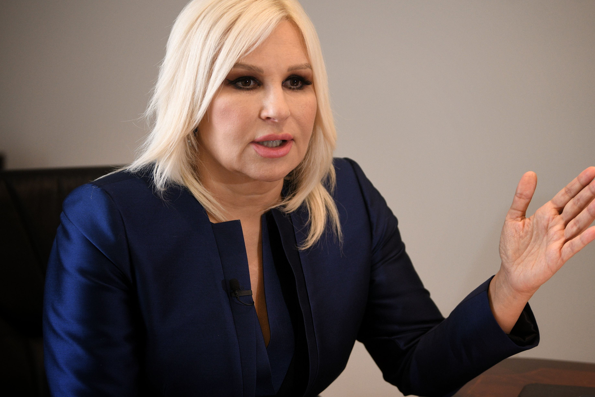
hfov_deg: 26.6
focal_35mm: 76
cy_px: 192
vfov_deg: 17.9
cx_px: 318
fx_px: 1256
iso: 1000
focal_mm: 70
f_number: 2.8
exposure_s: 1/160
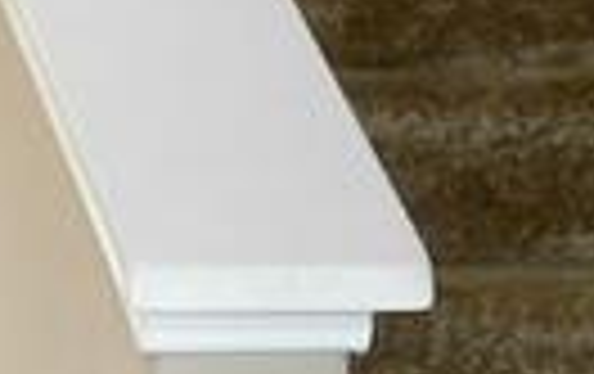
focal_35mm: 189
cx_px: -90
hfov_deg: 10.9
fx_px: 3065
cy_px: 117
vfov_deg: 7.0
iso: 180
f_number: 3.4
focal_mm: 4
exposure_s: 1/30
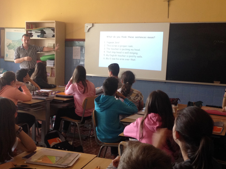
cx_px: 101
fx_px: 333
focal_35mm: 51
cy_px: 92
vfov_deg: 28.5
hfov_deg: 37.5
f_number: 2.4
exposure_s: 1/20
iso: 125
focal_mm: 4.28
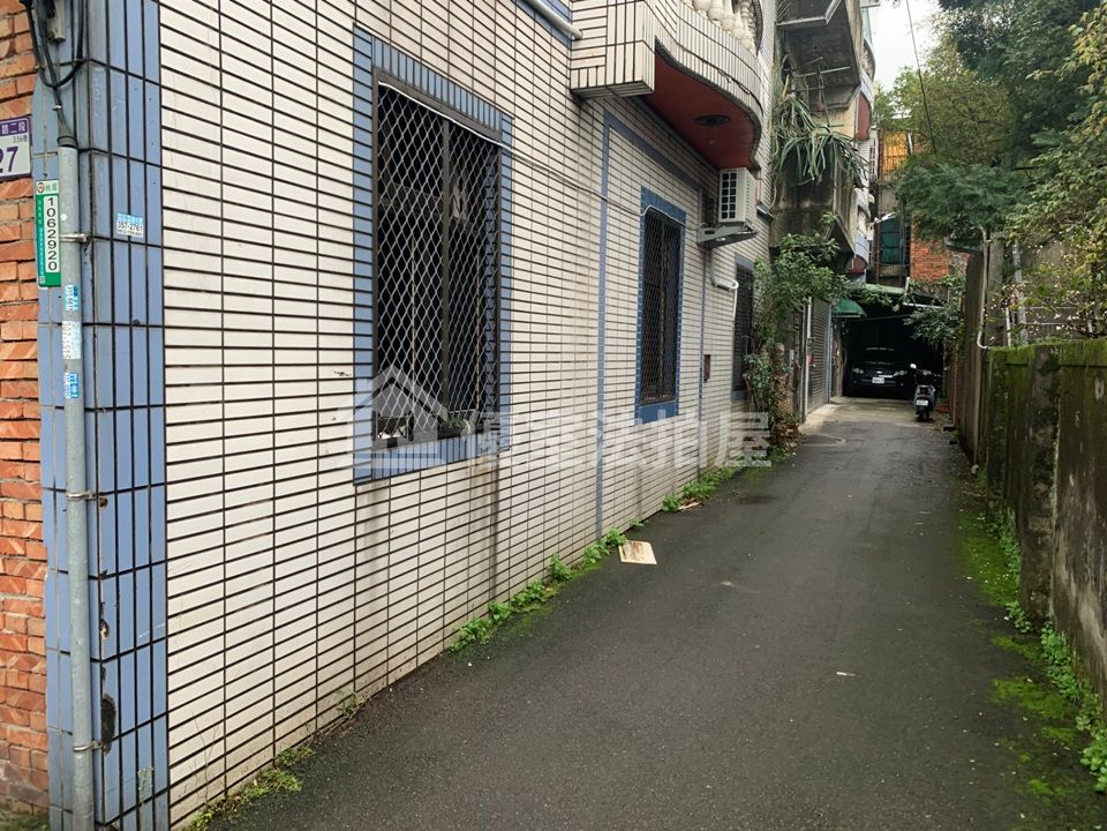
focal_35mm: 26
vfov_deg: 53.1
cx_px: 554
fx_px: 831
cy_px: 416
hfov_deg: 67.3
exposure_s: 1/121
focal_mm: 4.25
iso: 80
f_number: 1.8
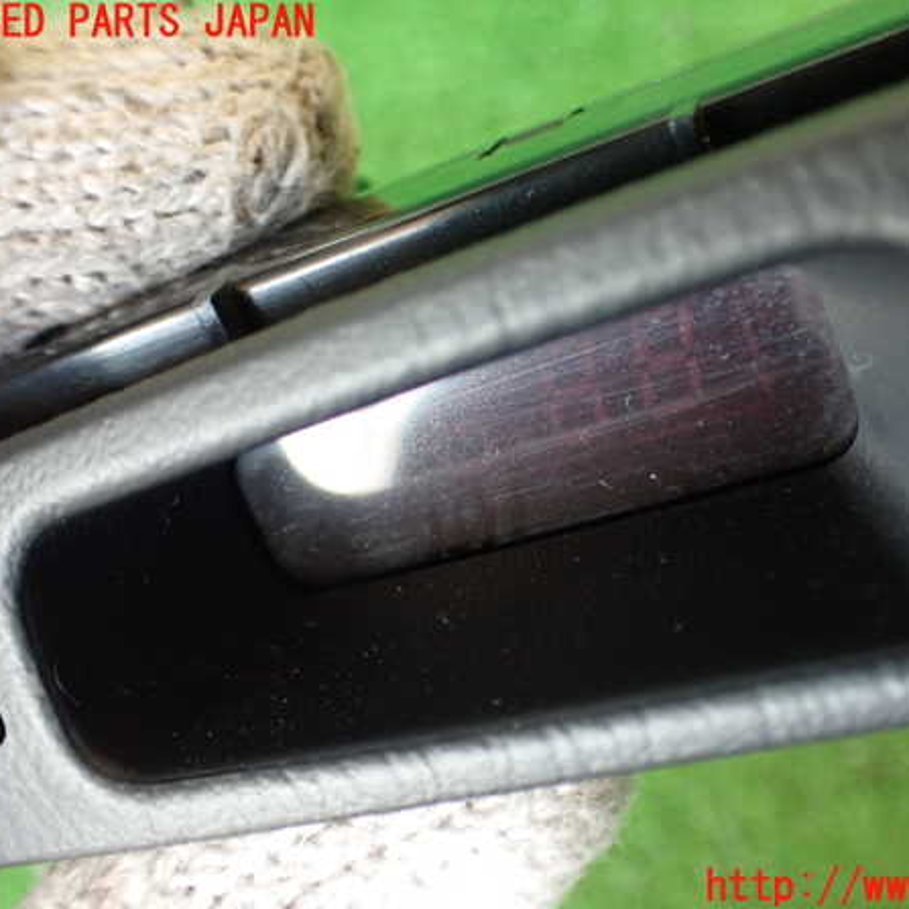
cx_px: 555
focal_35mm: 38
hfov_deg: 43.6
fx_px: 1129
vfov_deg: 43.9
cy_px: 456
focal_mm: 5.79
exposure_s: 1/30
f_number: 2.4
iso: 320
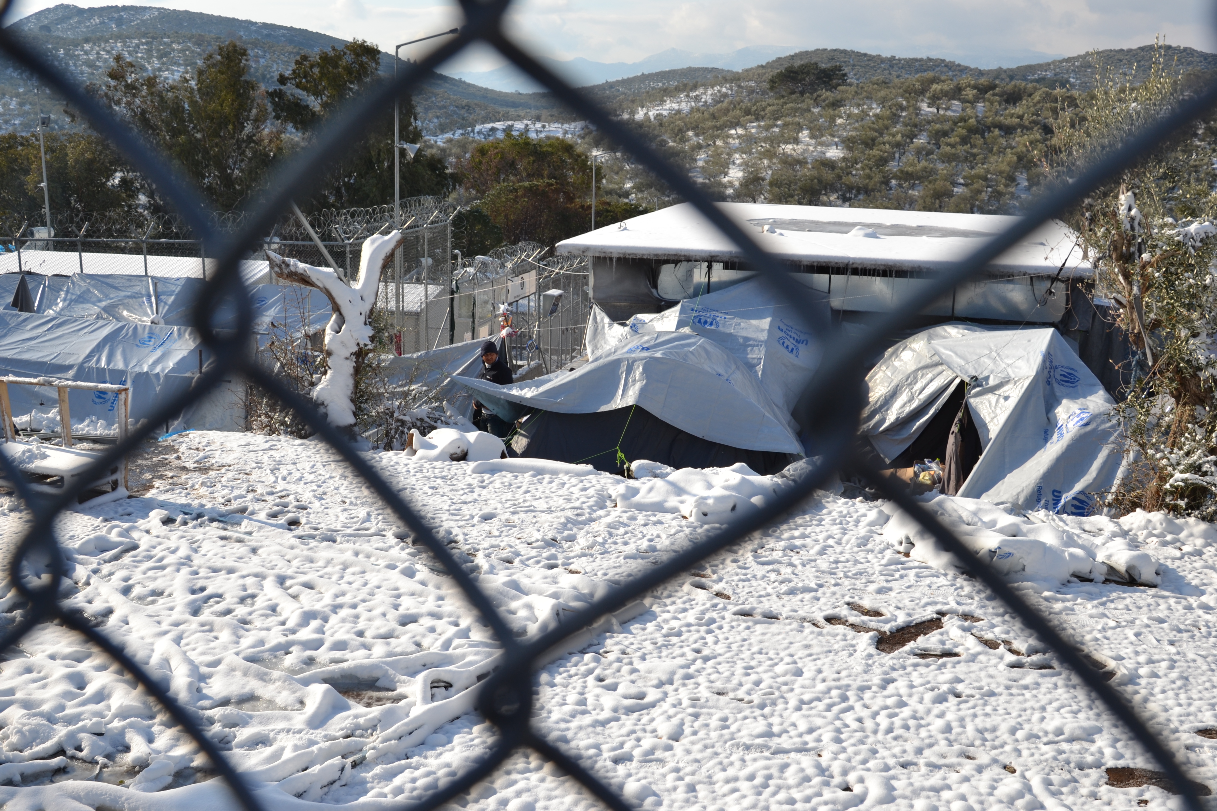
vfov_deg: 35.5
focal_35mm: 38
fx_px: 1268
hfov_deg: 51.3
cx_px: 608
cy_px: 406
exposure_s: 1/250
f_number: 8
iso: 100
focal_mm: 25
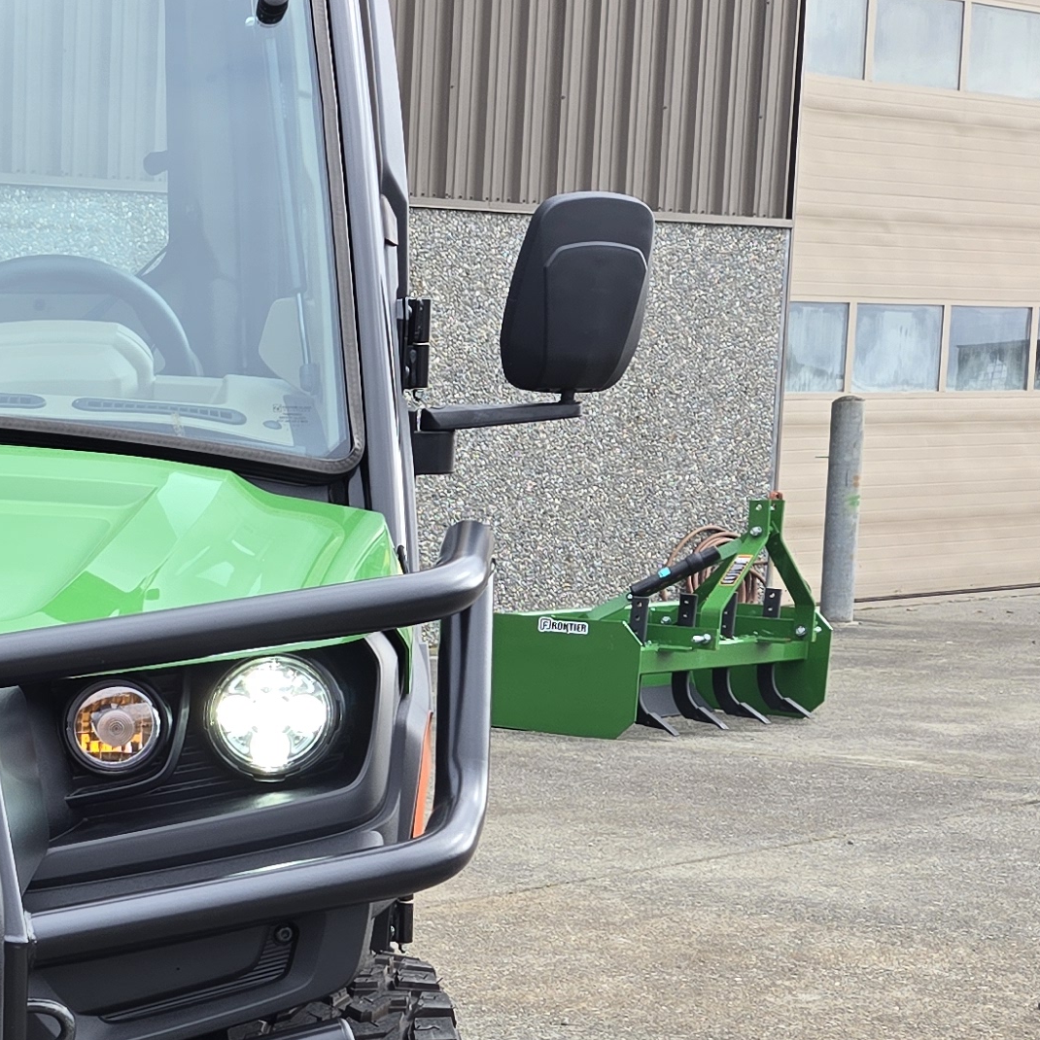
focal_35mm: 76
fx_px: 2583
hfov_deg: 20.0
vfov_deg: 22.4
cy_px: 877
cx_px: -471
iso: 25
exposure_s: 1/360
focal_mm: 5.4
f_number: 1.8
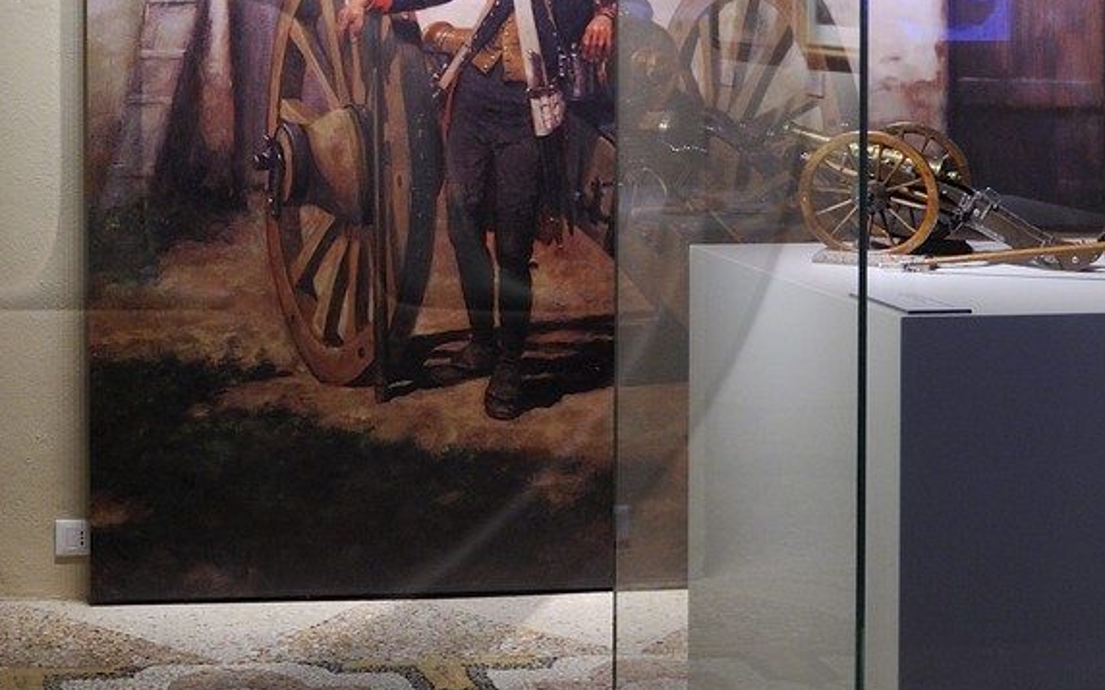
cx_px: 12
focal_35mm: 77
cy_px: -4
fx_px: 2318
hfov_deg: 25.5
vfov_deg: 16.6
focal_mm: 27
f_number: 4
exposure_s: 1/40
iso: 800
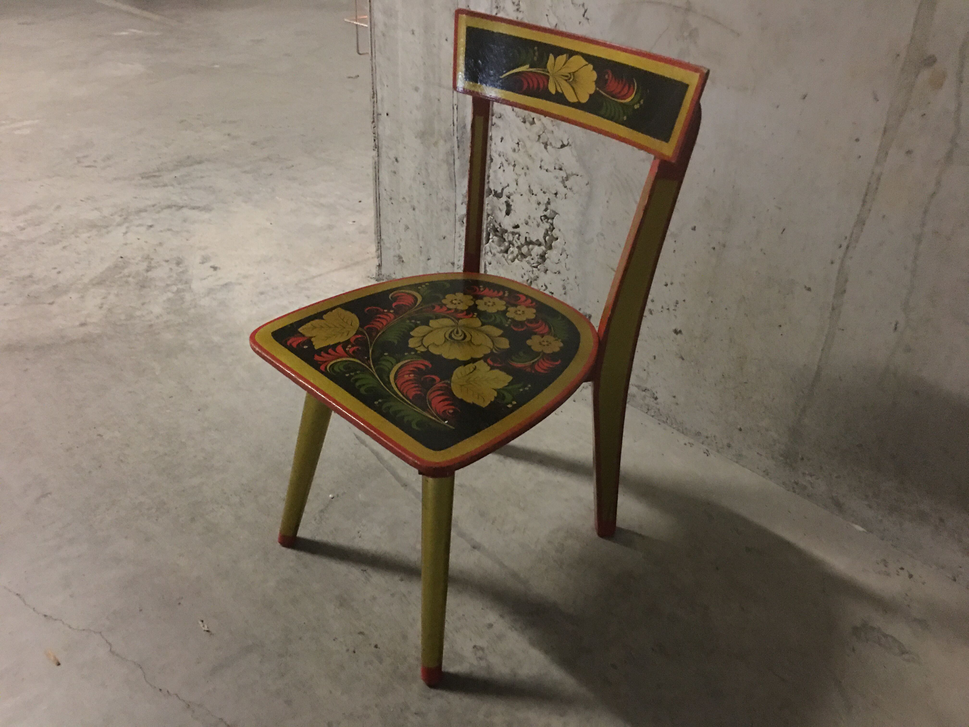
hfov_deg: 61.7
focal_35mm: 29
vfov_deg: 48.2
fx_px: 812
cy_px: 364
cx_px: 484
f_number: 2.2
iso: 160
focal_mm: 4.15
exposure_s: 1/4
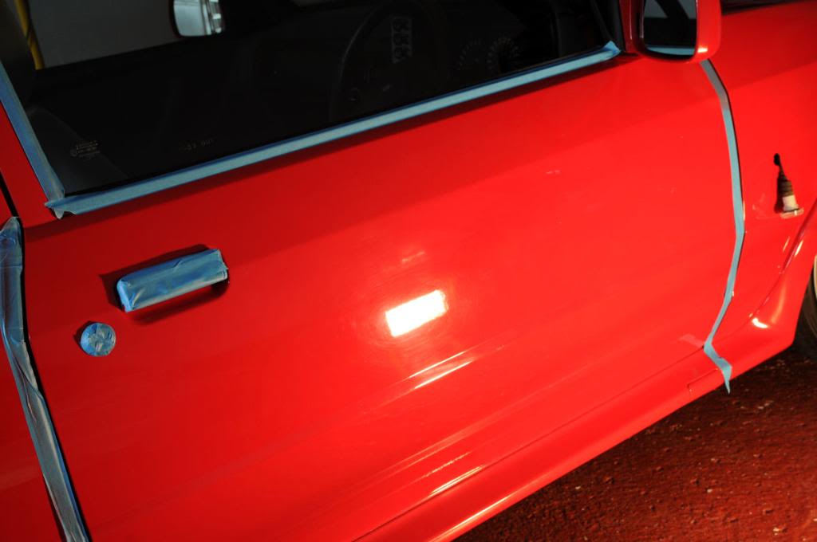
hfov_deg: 42.4
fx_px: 1054
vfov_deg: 28.9
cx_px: 408
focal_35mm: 46
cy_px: 271
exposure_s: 1/40
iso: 400
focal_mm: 31
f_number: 7.1
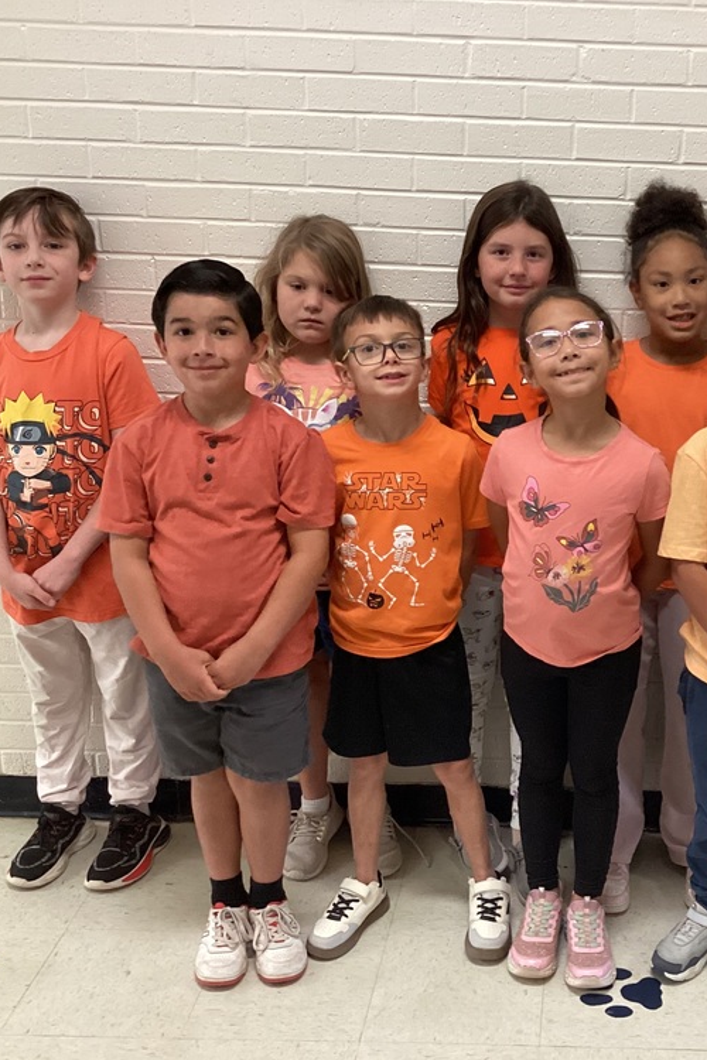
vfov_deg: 44.5
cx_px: 617
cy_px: 541
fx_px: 1296
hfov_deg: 29.4
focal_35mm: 44
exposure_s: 1/60
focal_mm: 3.3
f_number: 2.4
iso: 320
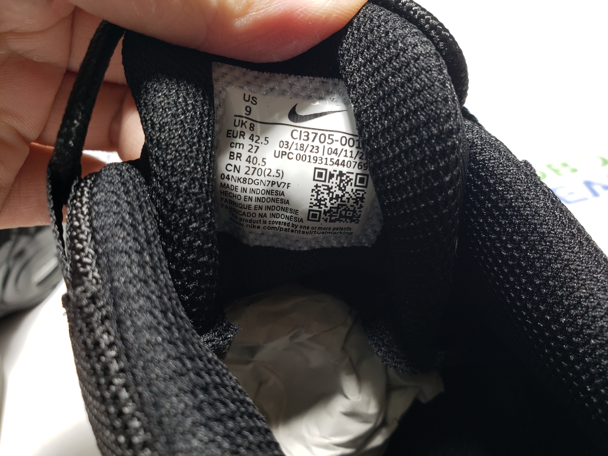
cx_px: 304
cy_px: 228
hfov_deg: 67.3
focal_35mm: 26
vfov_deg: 53.1
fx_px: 457
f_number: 2.4
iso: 80
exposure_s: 1/100
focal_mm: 4.3
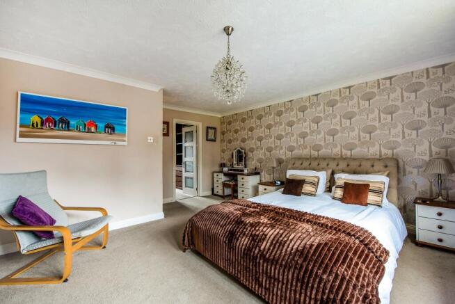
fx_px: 177
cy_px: 152
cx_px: 228
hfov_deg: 104.2
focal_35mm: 14
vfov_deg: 81.3
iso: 400
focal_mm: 14
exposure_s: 1/1.25
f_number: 7.1
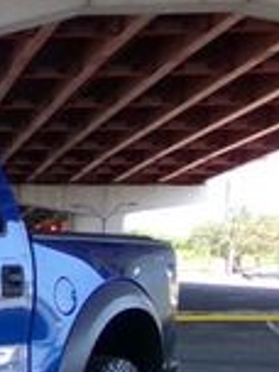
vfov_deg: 18.8
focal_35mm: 101
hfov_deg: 11.1
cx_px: -477
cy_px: 394
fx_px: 1085
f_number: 11.07
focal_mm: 4.3
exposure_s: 1/60
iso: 433
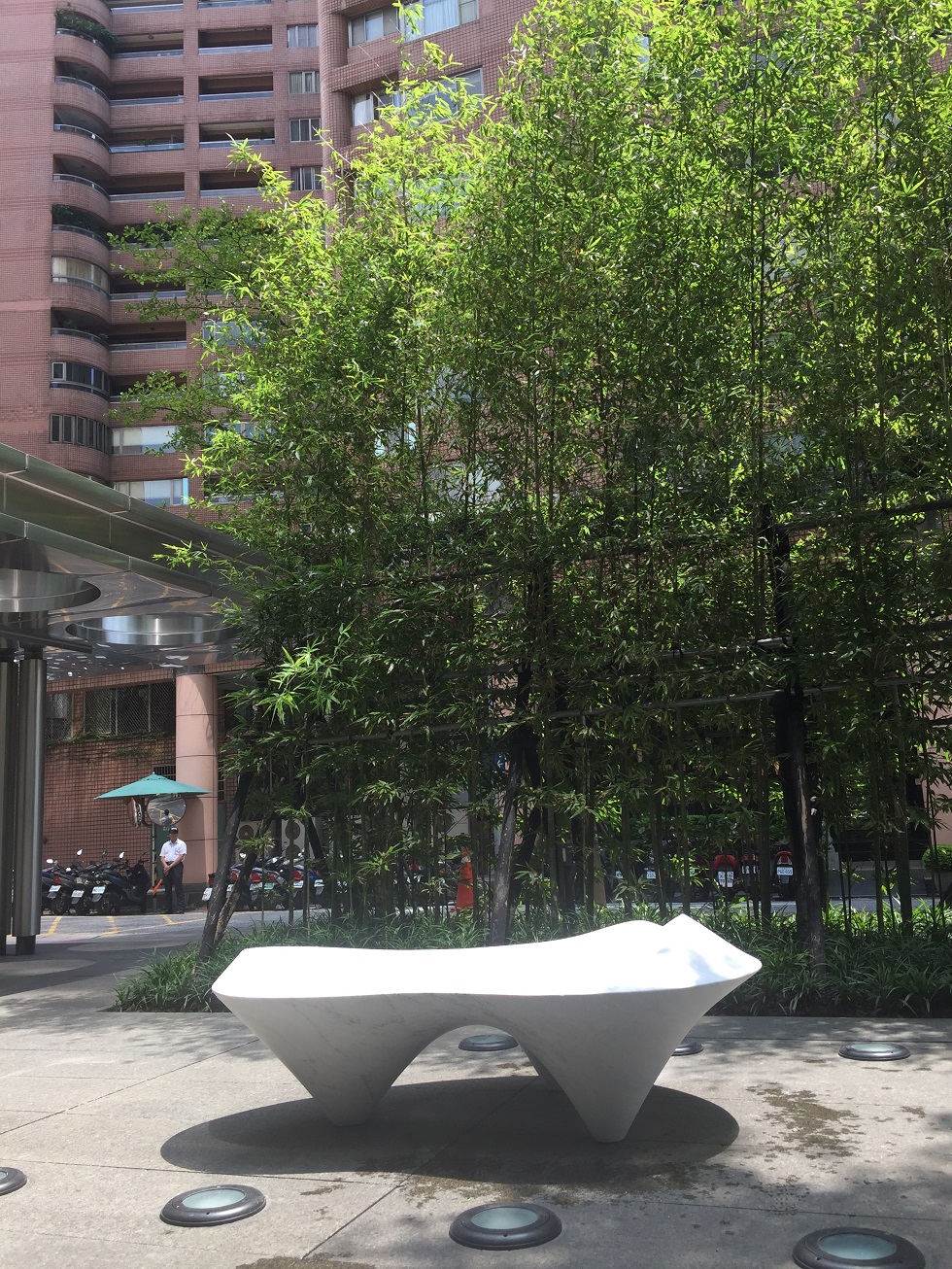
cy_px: 634
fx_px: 1063
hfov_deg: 48.2
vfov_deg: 61.7
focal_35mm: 29
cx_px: 476
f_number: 2.2
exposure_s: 1/494
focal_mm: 4.15
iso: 32
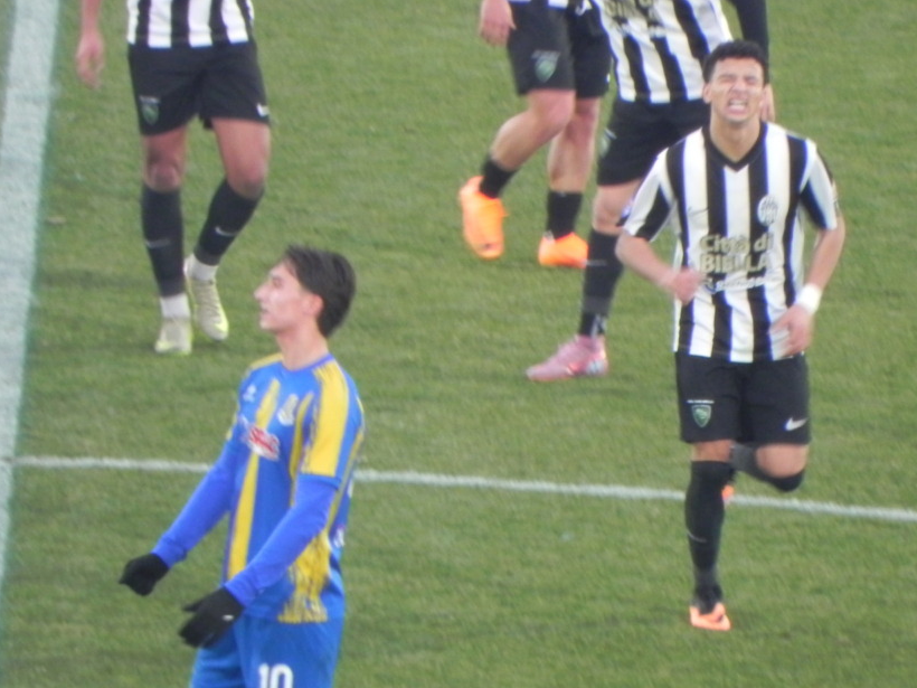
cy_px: 384
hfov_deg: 1.9
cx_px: 622
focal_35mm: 1058
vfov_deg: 1.4
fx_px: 28027
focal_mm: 120
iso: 351
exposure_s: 1/60
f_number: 5
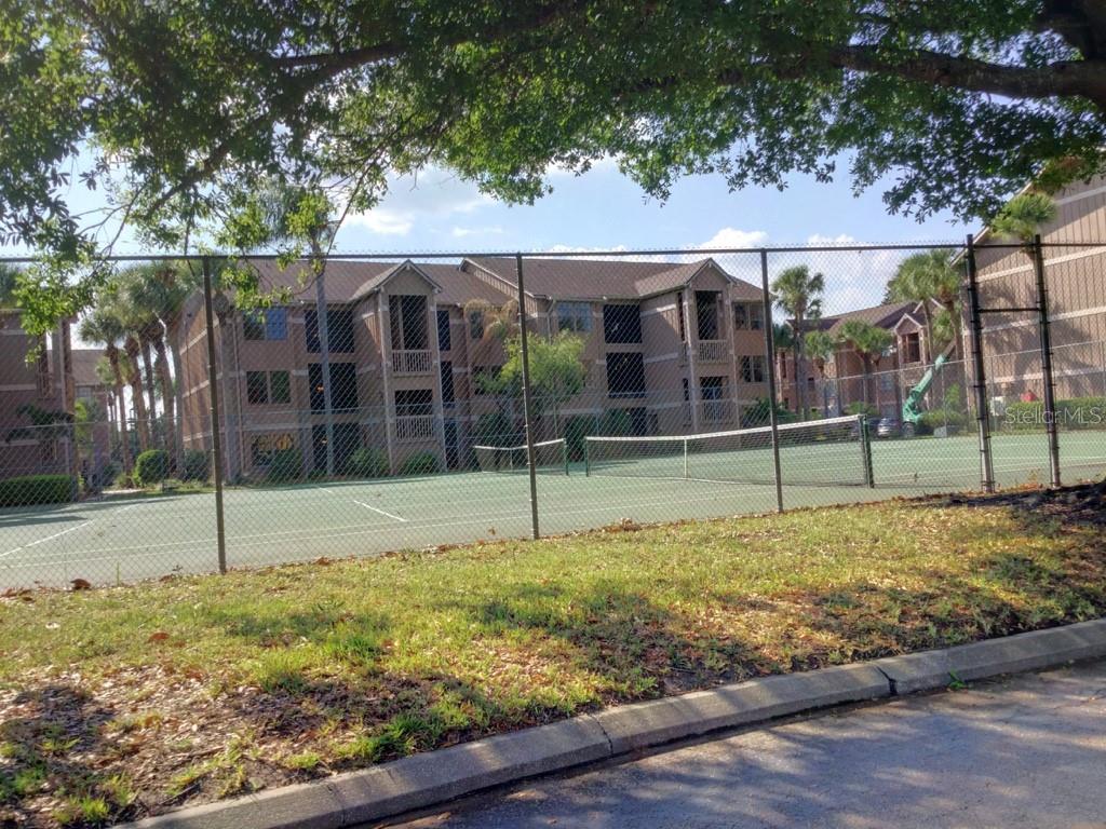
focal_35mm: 31
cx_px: 553
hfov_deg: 58.4
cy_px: 414
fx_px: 990
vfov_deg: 45.4
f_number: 2.4
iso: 25
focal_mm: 3.3
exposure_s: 1/1164
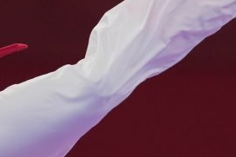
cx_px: 81
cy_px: 84
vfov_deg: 1.0
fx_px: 8667
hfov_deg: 1.6
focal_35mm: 1323
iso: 500
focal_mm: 200
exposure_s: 1/1000
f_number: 2.8
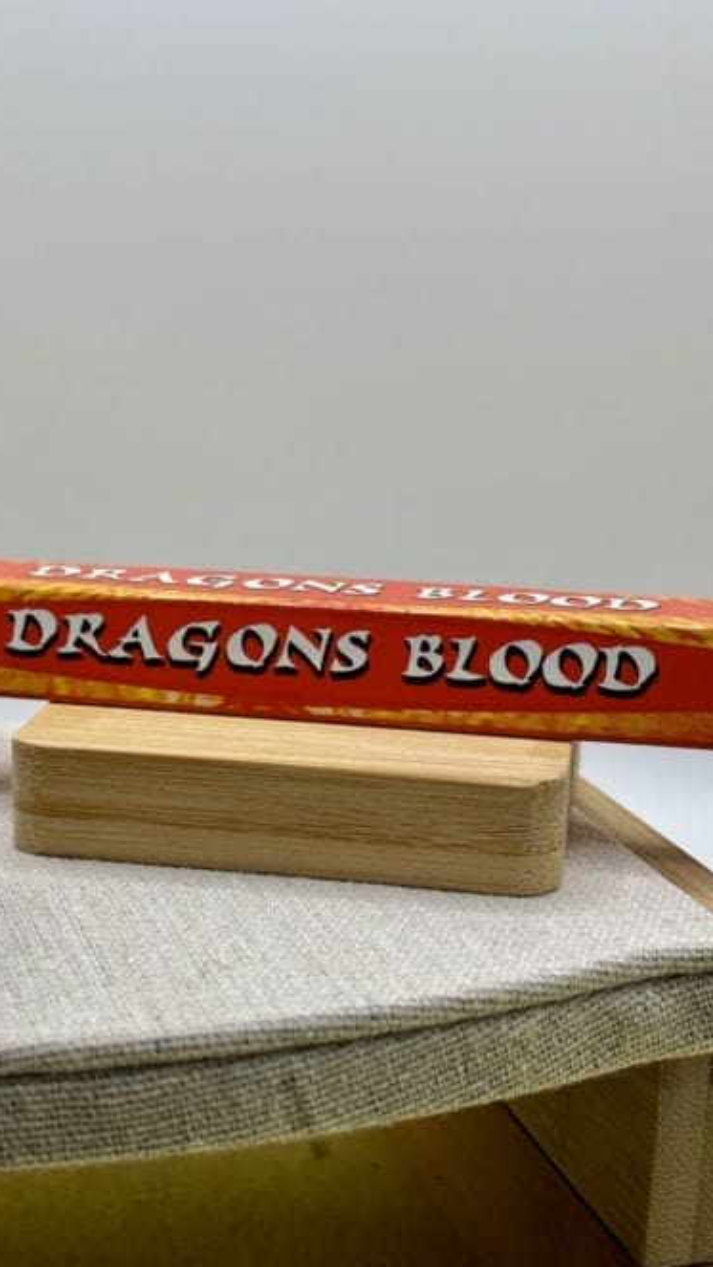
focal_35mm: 57
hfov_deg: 21.0
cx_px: 252
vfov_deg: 36.6
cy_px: 635
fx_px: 1916
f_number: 1.6
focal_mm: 5.96
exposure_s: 1/341
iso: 32
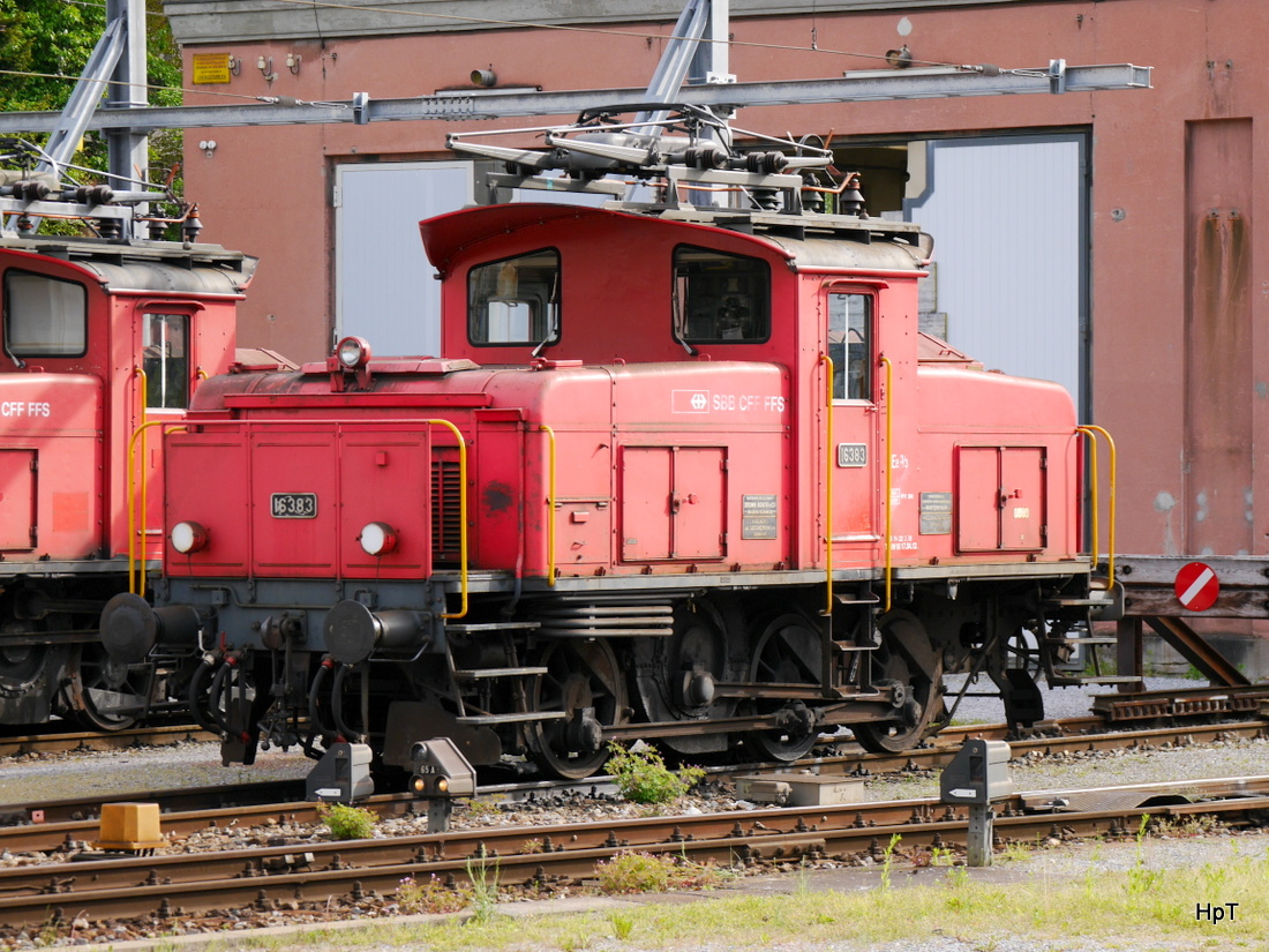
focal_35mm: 160
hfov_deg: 12.3
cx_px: 634
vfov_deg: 9.3
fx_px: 5865
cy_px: 476
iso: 160
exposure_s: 1/250
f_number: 5.1
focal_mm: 80
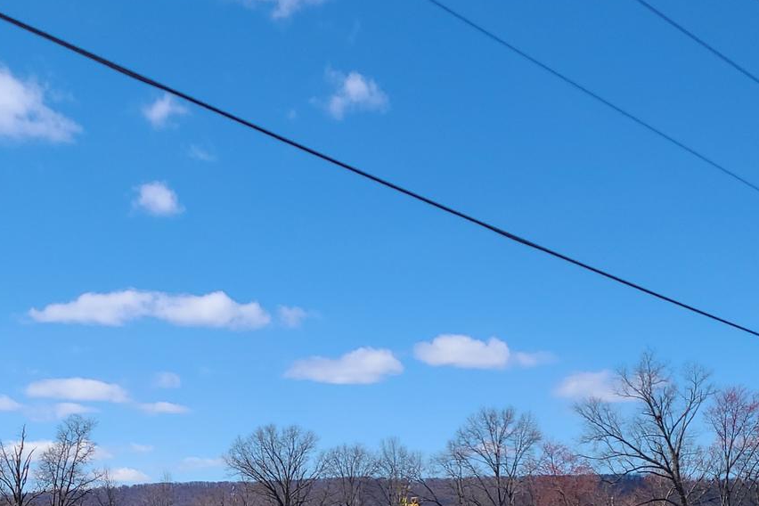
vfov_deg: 20.2
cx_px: 265
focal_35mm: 65
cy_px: 517
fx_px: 1370
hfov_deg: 30.8
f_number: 1.8
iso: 40
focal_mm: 5.4
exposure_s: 1/2404
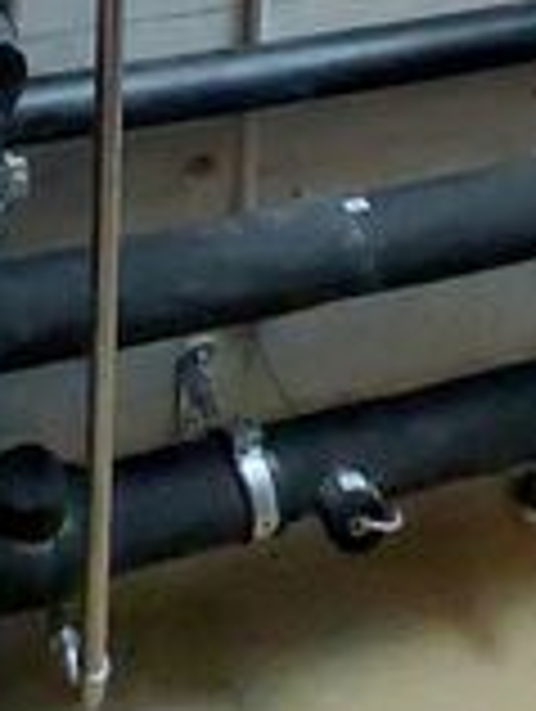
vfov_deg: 21.8
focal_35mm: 53
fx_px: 1091
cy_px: -583
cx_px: -144
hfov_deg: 24.4
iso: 640
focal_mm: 1.74
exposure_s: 1/14
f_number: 2.2
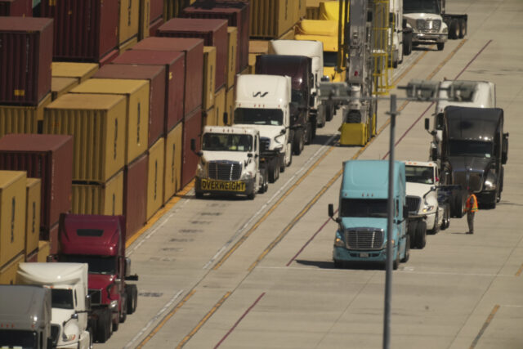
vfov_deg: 1.1
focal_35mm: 1200
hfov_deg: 1.7
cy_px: 174
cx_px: 262
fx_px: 17436
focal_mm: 1200
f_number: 13
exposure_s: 1/2500
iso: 1000
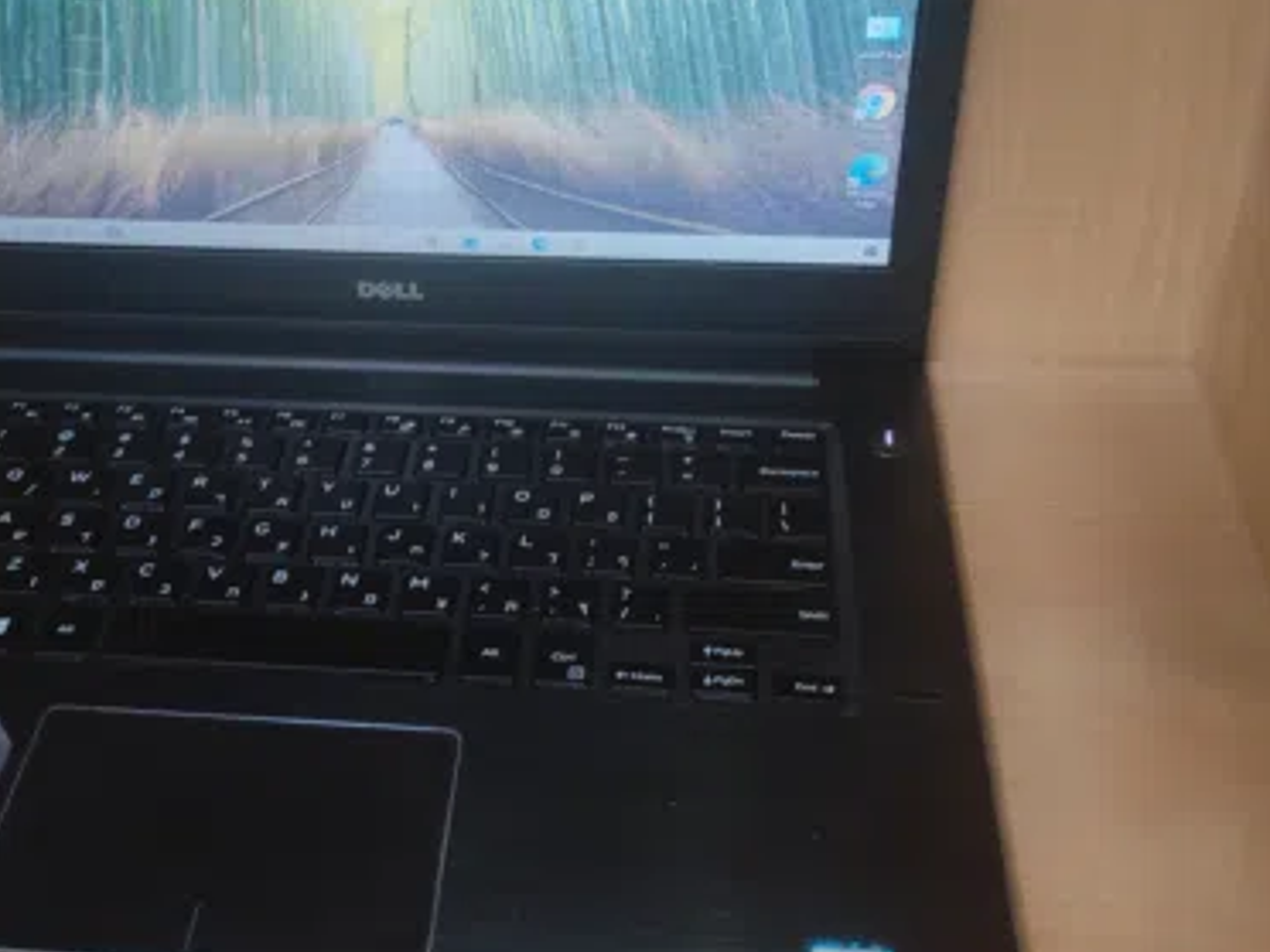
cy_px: 307
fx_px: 1578
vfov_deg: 33.3
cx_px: 485
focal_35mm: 43
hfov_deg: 43.5
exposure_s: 1/33
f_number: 1.89
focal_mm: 5.43
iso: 514
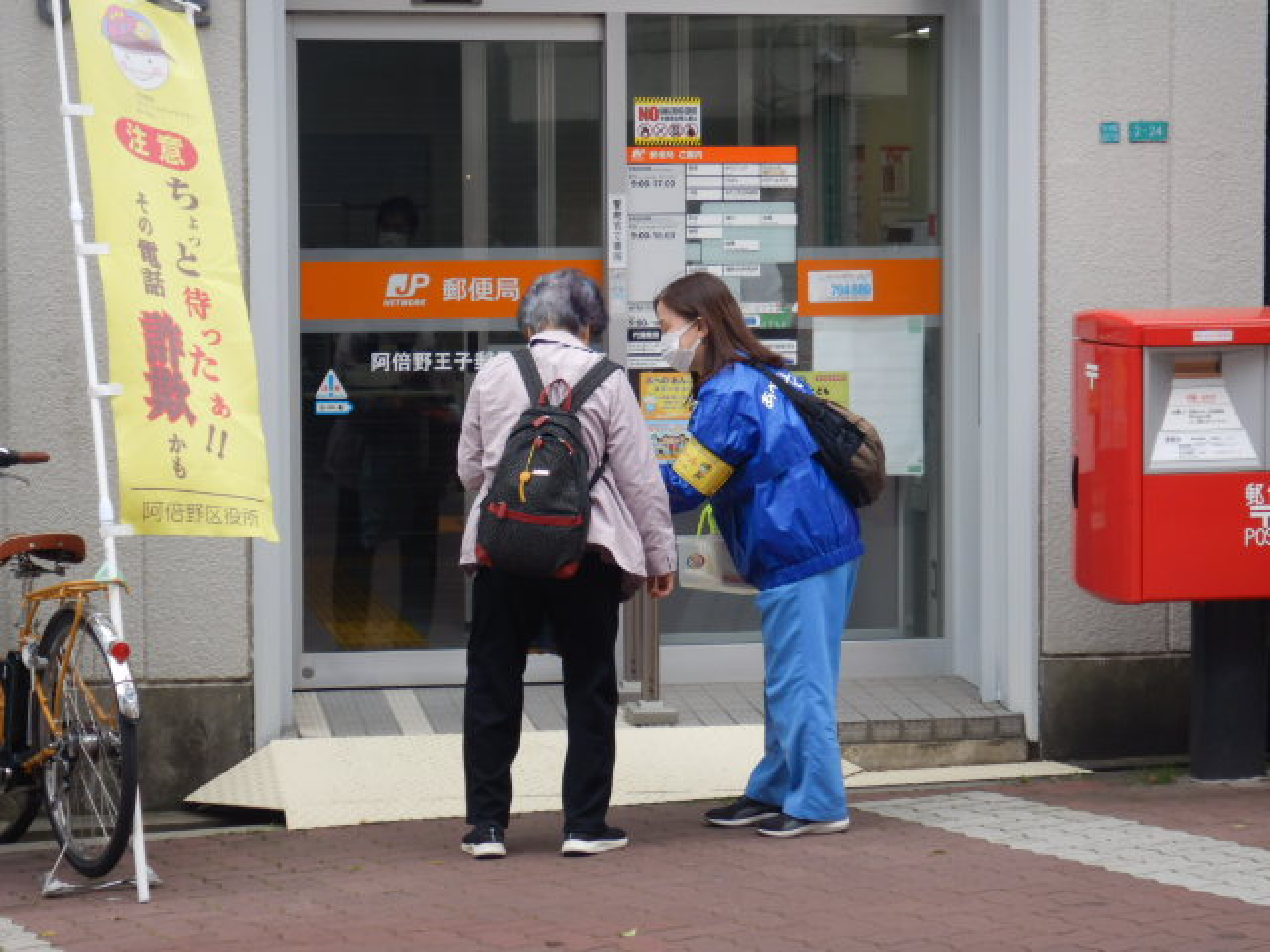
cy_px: 476
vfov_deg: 16.1
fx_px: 3375
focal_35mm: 92
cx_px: 635
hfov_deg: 21.3
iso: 125
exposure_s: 1/200
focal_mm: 16.6
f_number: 4.7
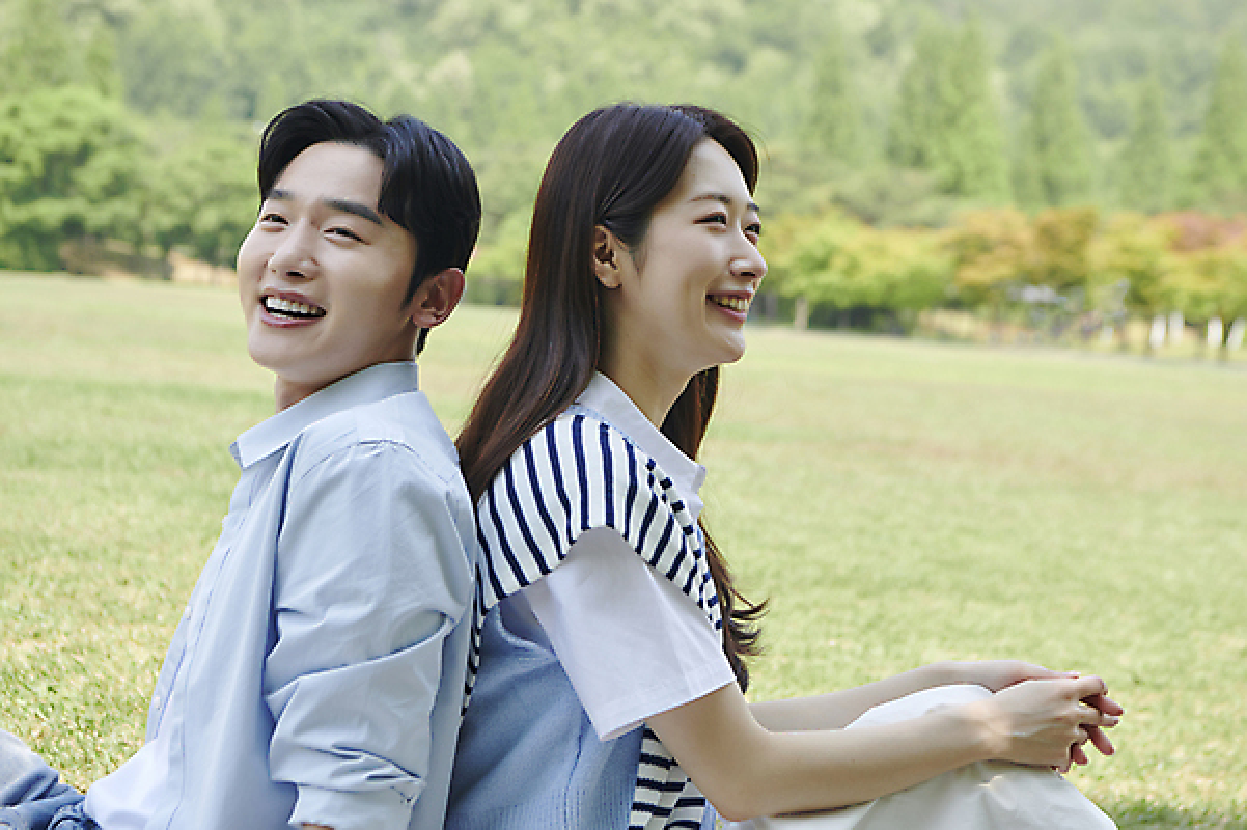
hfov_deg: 24.2
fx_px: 2908
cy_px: 415
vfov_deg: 16.2
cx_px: 624
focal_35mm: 84
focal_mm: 70
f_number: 5.6
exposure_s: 1/250
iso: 160
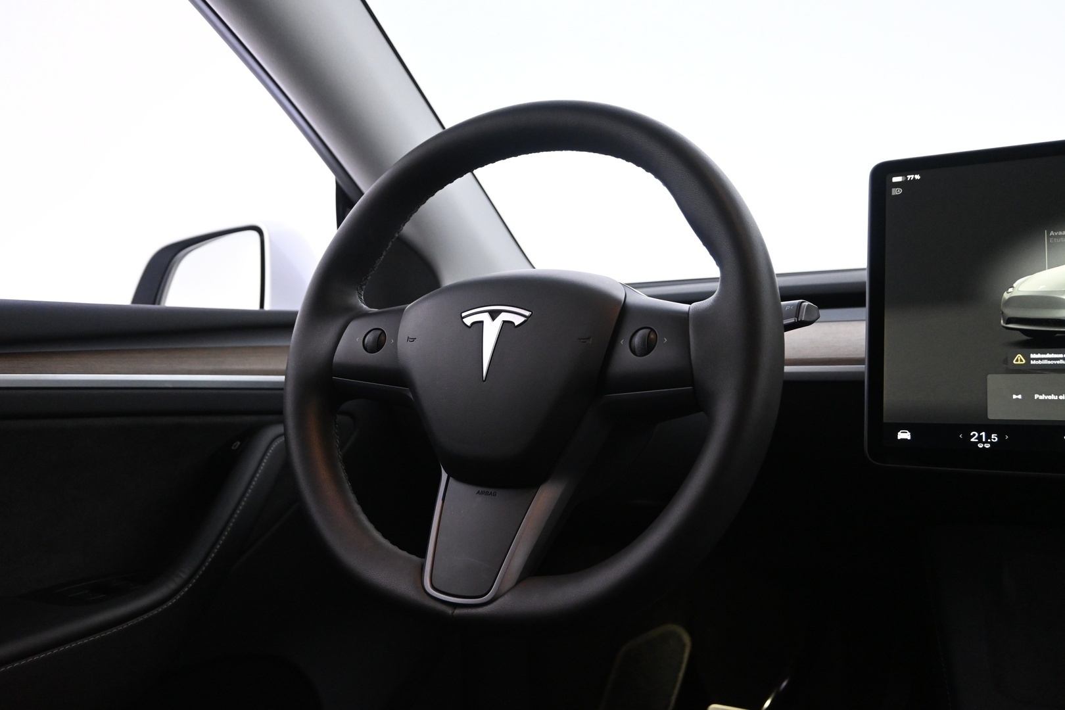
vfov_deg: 43.6
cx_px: 532
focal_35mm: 30
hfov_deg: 61.9
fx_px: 887
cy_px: 355
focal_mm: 20
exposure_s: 1/40
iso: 2500
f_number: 3.8
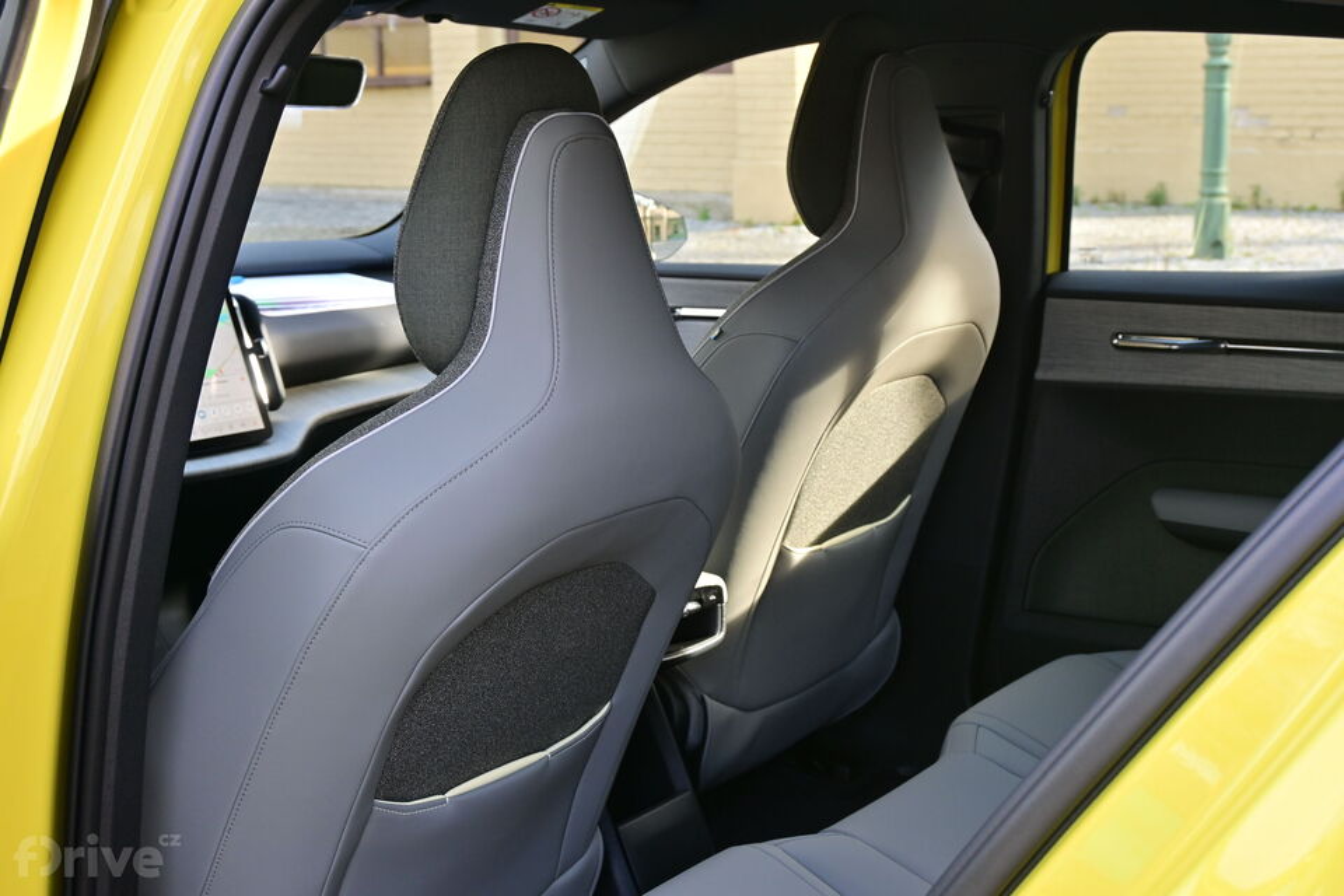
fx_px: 1680
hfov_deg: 43.6
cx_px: 672
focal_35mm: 45
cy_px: 448
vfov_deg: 29.9
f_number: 6.3
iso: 250
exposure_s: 1/100
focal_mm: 30
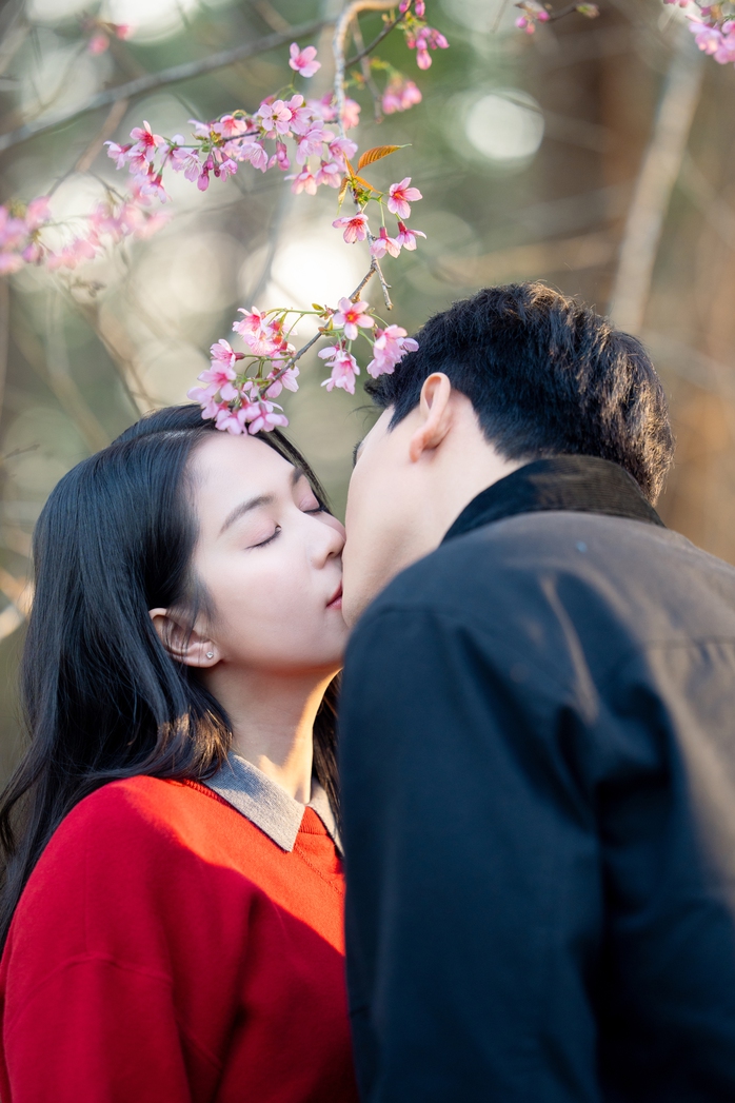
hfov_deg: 10.2
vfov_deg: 15.2
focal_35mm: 135
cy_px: 552
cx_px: 368
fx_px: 4134
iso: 640
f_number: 2
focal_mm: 135
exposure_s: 1/500
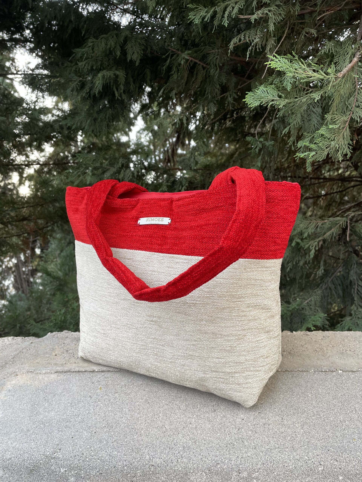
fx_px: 363
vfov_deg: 67.3
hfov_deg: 53.1
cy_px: 241
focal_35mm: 26
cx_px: 181
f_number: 1.6
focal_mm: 4.2
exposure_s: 1/136
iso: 32
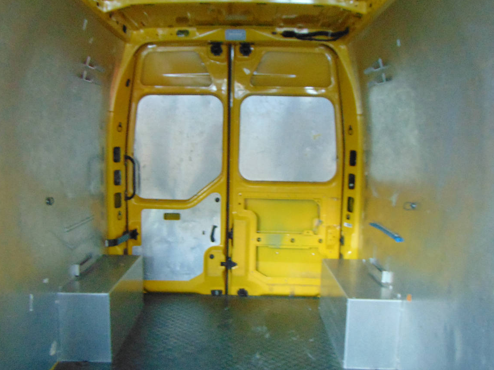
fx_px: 499
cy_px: 222
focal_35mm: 35
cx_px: 226
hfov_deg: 52.6
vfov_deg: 40.5
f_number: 3
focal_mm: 4.5
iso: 400
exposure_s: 1/13
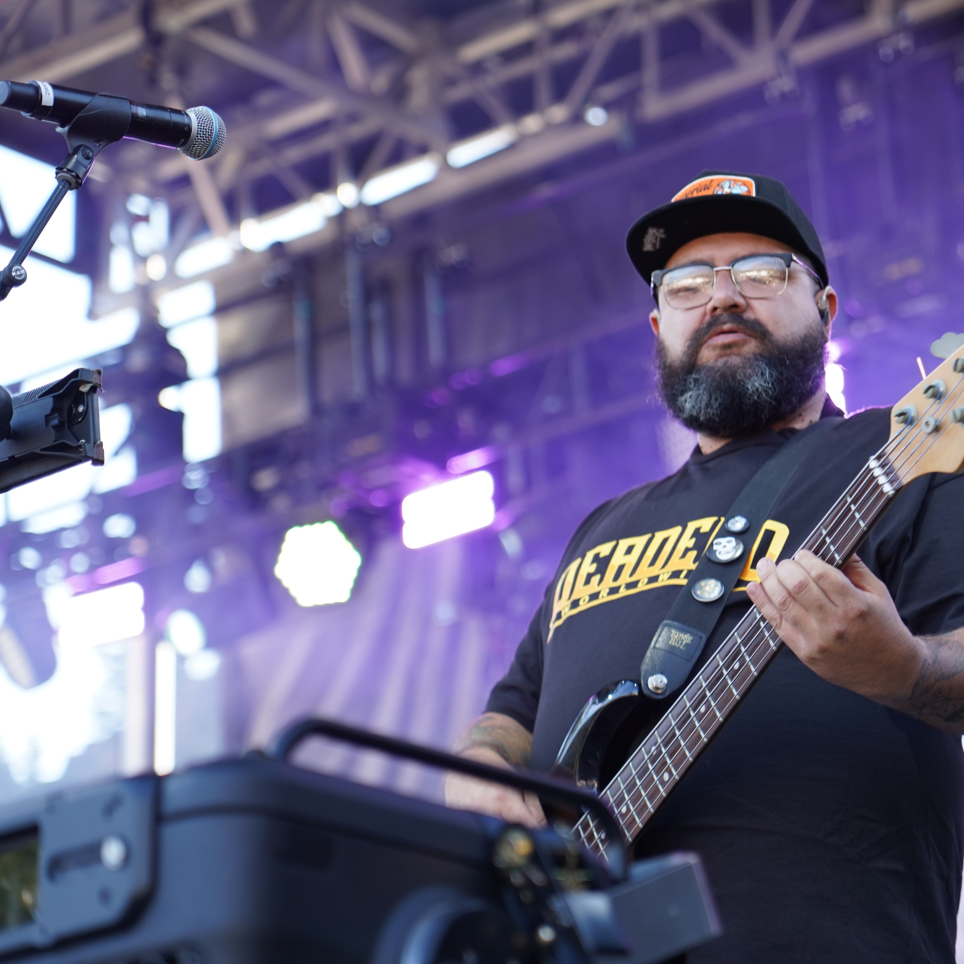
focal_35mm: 134
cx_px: 721
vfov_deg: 13.0
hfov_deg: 13.0
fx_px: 4222
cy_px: 482
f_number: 4
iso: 250
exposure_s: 1/125
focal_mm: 105
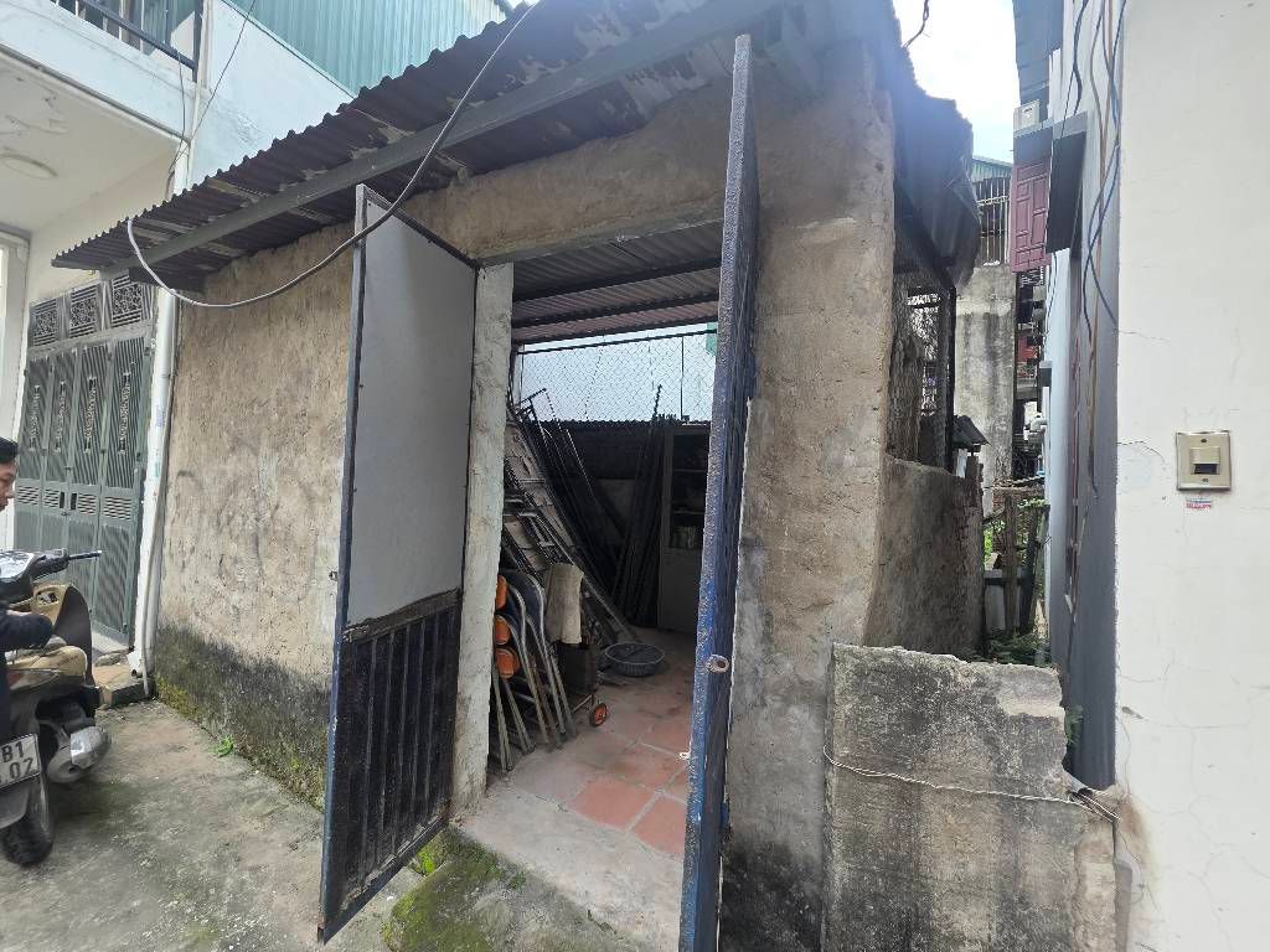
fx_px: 477
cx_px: 635
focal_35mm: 13
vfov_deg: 89.9
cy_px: 476
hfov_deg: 106.2
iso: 20
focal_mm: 2.2
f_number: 1.9
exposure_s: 1/100
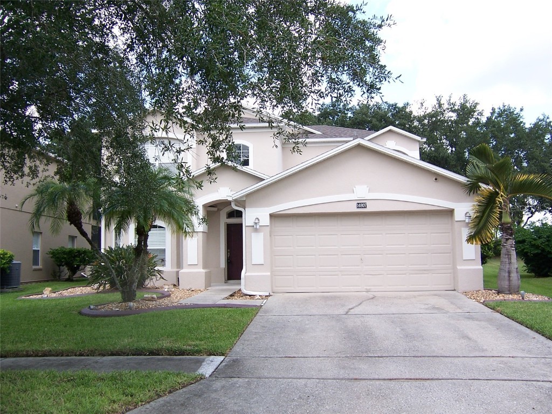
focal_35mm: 33
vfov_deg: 42.9
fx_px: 526
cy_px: 207
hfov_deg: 55.4
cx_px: 276
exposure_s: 1/250
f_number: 3.4
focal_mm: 5.5
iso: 80
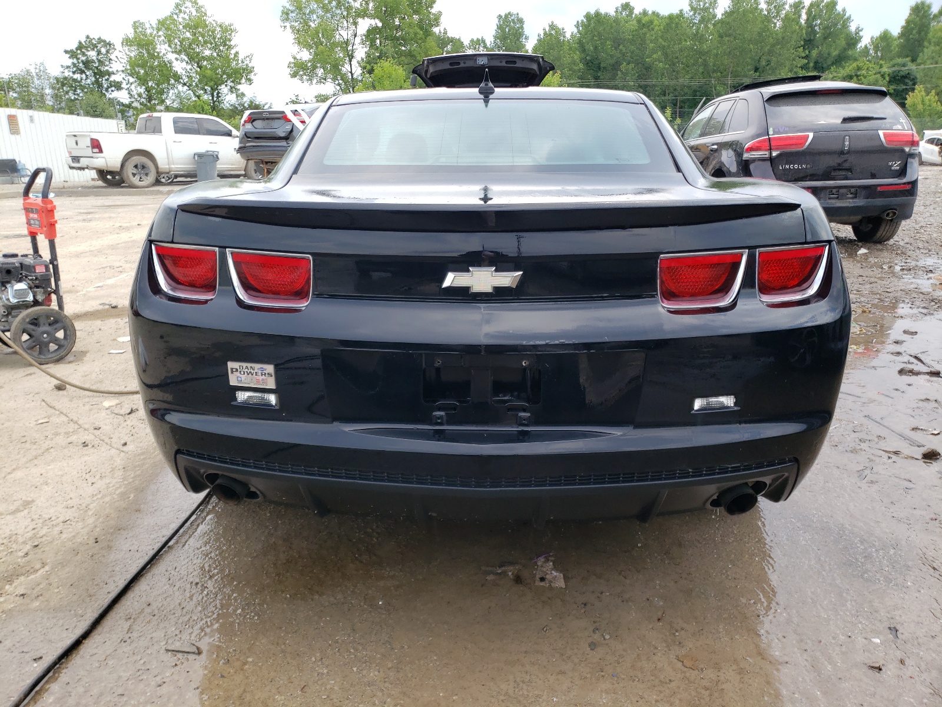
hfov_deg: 67.3
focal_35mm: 26
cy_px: 354
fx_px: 708
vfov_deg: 53.1
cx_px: 471
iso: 50
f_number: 1.5
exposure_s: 1/833
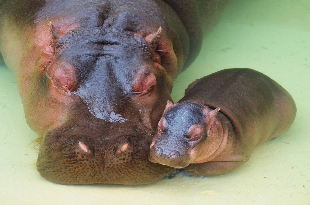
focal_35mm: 174
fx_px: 1495
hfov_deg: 11.8
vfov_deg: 7.9
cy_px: 102
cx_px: 155
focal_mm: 116
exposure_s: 1/400
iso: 400
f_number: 5
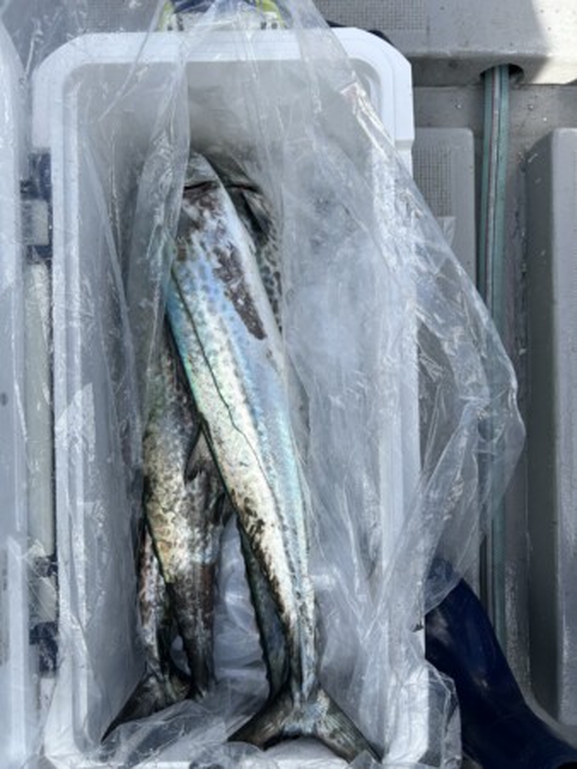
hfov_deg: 53.1
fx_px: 577
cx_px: 288
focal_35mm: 26
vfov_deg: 67.3
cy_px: 384
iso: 50
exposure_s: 1/1901
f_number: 1.5
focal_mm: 5.7
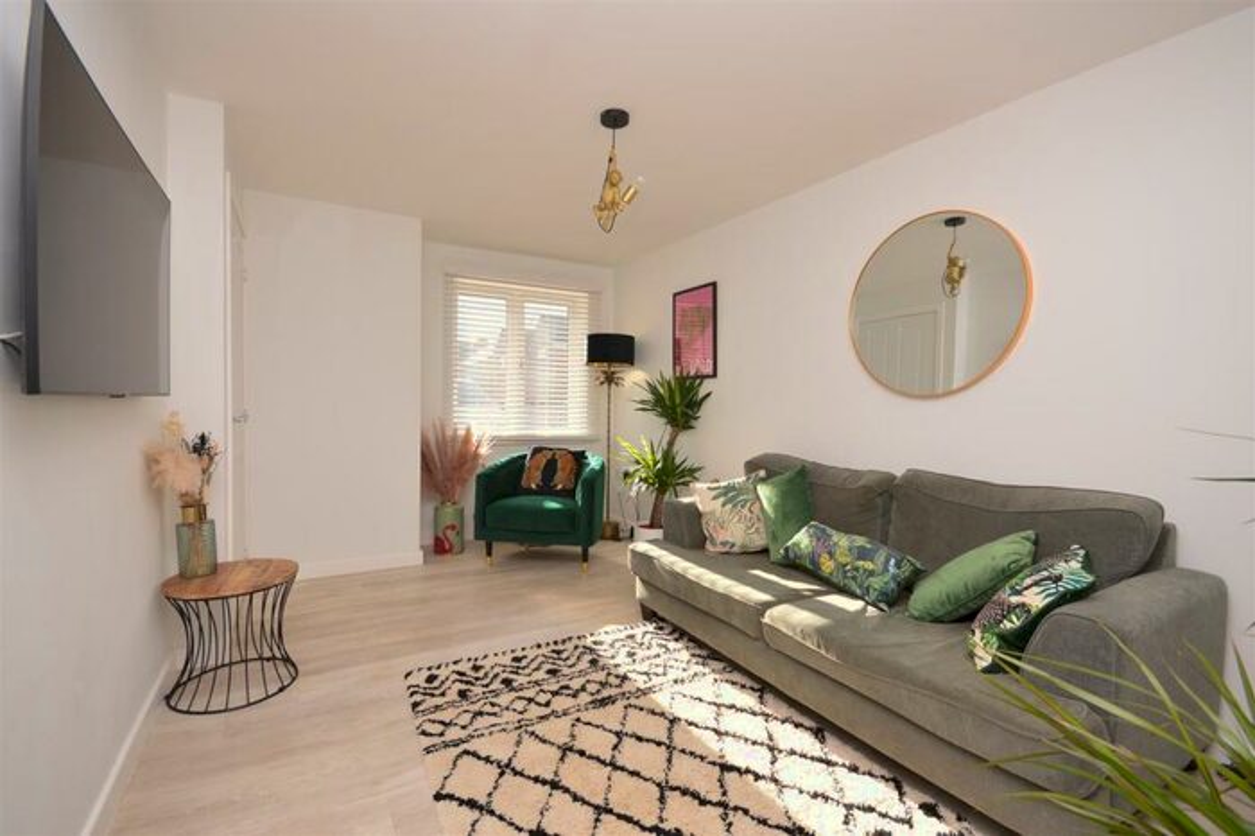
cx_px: 628
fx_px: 523
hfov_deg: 100.4
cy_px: 418
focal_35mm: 15
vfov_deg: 77.3
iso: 220
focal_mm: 10
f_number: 5.6
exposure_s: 1/125
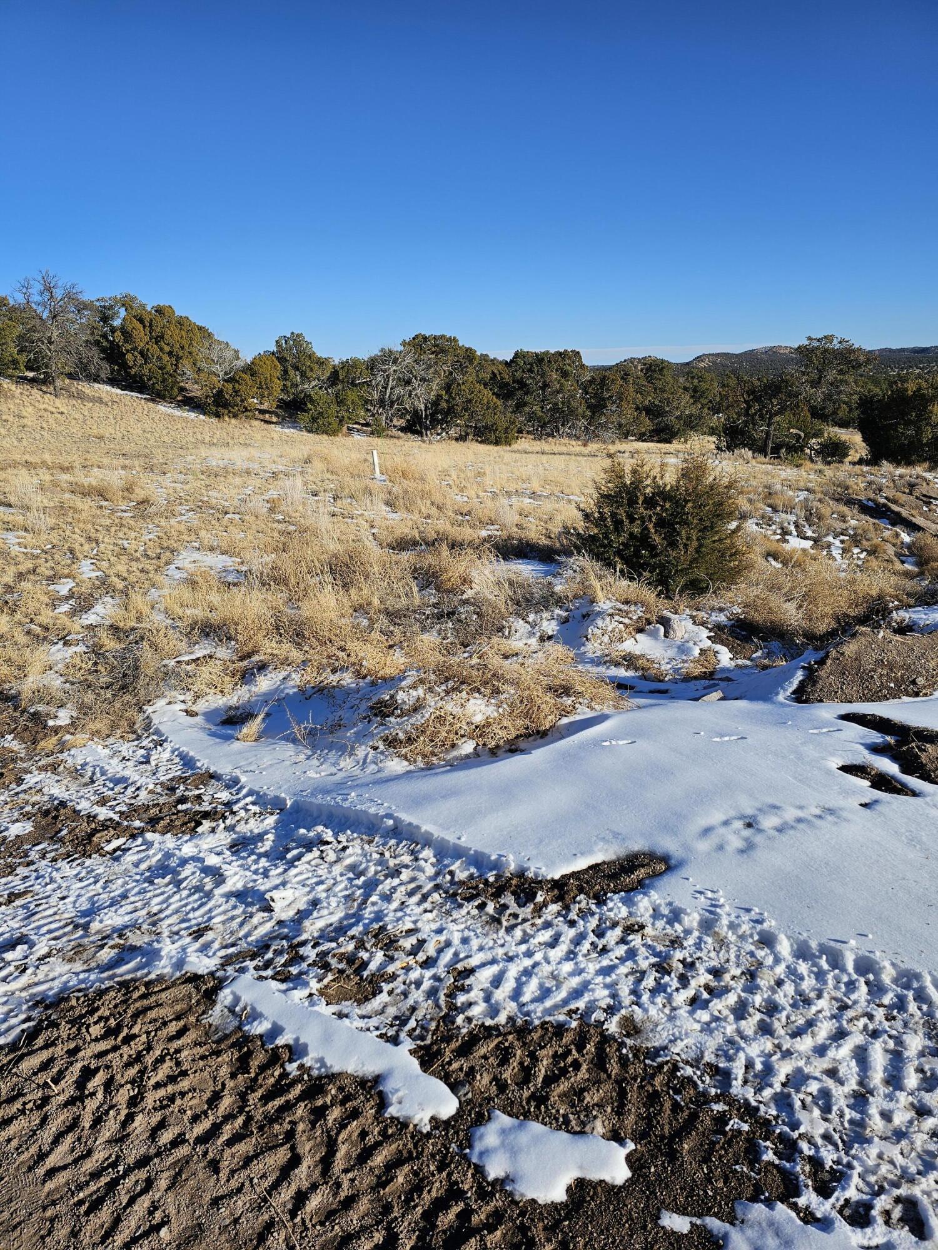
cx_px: 469
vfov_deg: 73.9
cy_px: 625
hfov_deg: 58.9
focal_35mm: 23
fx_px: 831
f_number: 1.7
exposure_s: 1/1126
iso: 10
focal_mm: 6.3
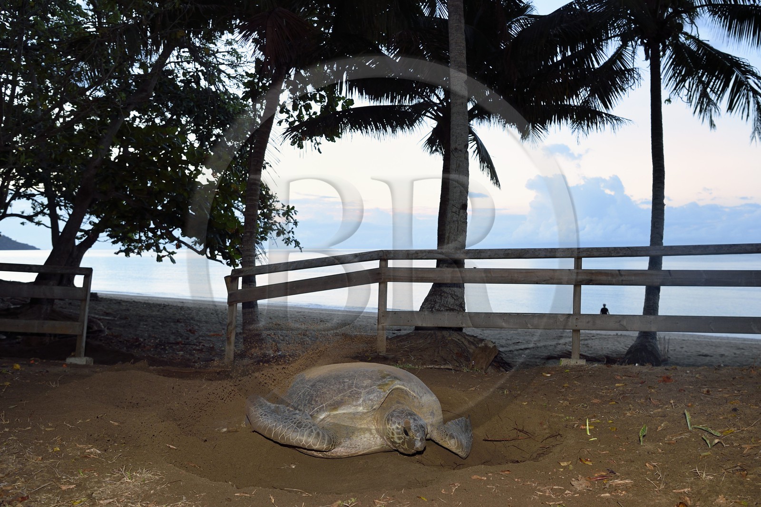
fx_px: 655
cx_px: 380
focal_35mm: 31
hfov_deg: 60.3
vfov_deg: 42.3
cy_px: 254
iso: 800
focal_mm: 31
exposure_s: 1/125
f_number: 5
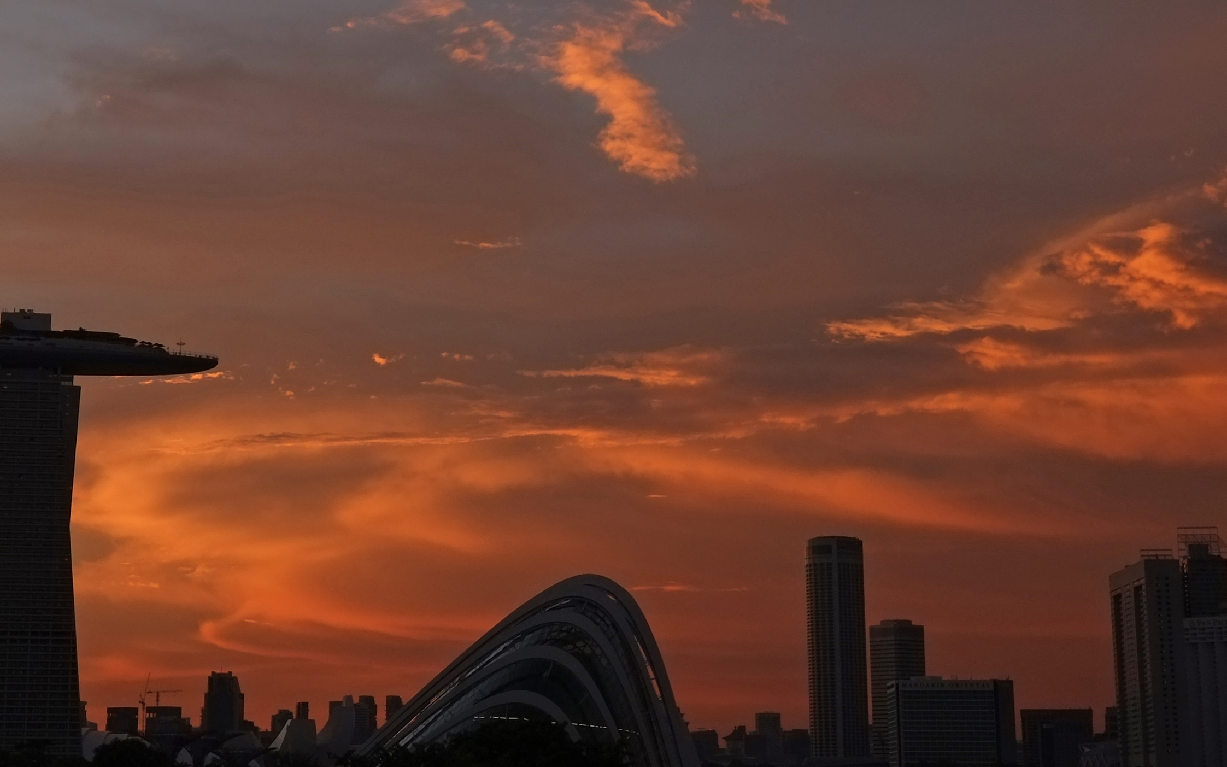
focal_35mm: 80
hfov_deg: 25.7
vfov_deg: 16.2
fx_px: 2675
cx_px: 440
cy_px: 122
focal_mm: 24
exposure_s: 1/180
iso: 320
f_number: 8
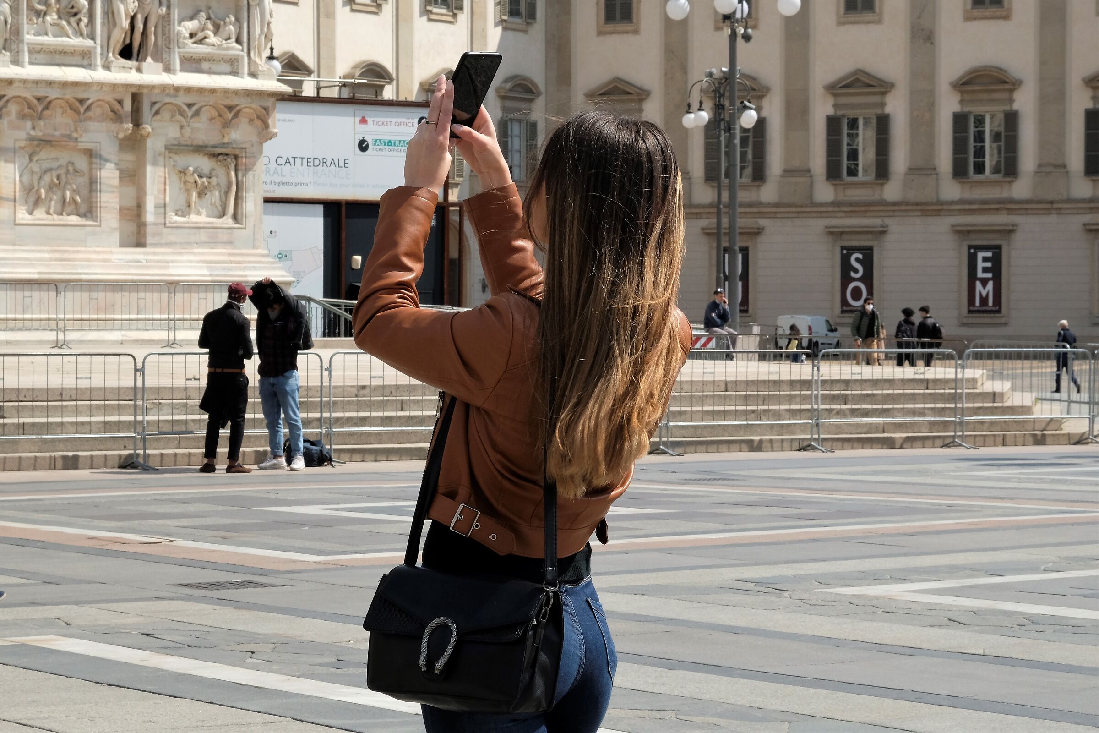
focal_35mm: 83
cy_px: 366
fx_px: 2534
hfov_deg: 24.5
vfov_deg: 16.5
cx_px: 550
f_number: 14
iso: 800
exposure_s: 1/500
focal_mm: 55
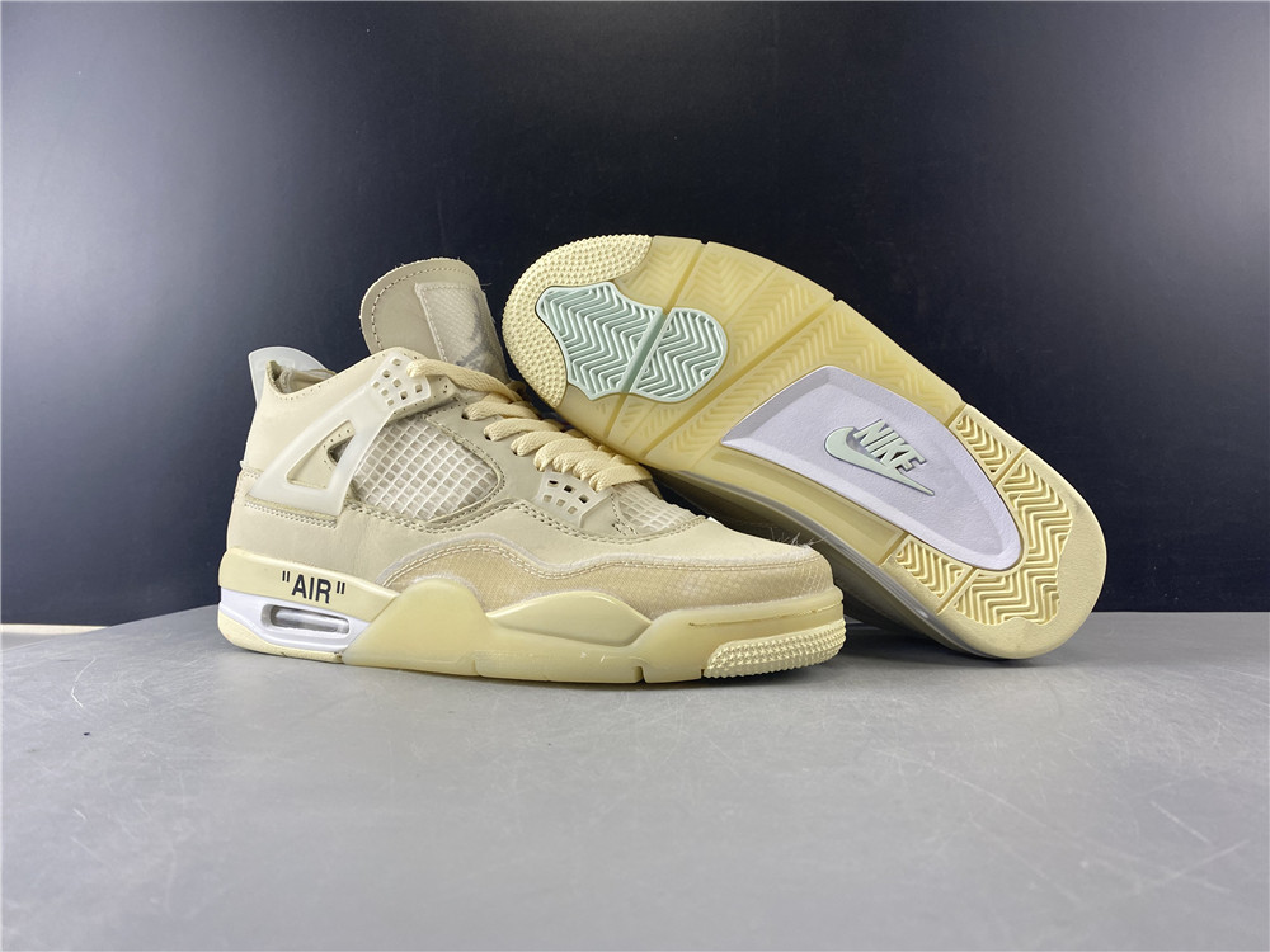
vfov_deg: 53.1
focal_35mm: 26
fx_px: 954
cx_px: 635
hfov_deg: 67.3
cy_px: 476
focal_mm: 4.25
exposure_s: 1/100
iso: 80
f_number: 1.8
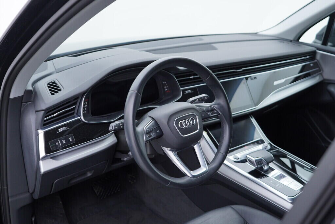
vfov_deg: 36.9
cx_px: 168
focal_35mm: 36
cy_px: 112
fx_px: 335
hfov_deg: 53.1
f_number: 3.2
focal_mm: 24
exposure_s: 1/40
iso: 125
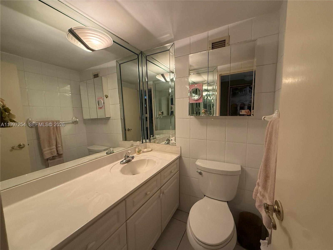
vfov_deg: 85.7
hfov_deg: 102.1
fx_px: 135
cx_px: 166
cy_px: 125
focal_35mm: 14
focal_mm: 2.22
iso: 400
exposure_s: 1/120
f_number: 2.2
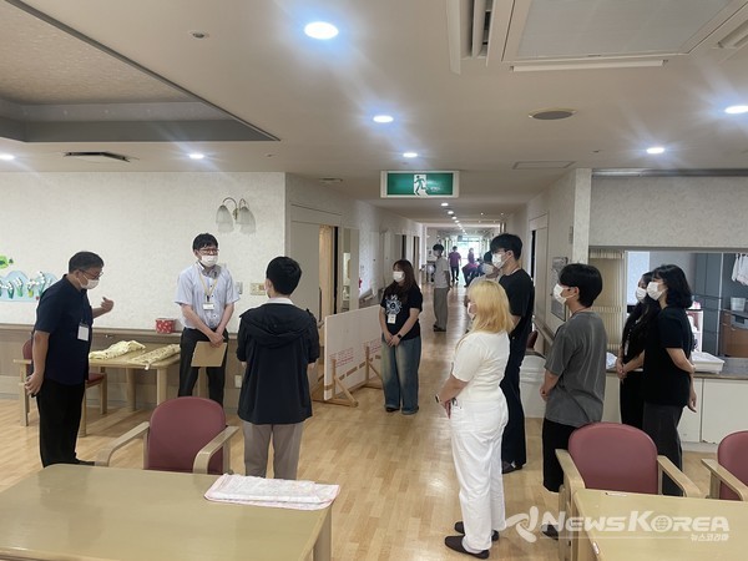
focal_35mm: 26
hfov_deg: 67.3
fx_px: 562
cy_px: 280
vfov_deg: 53.1
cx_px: 374
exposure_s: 1/50
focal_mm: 4.2
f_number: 1.6
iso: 64
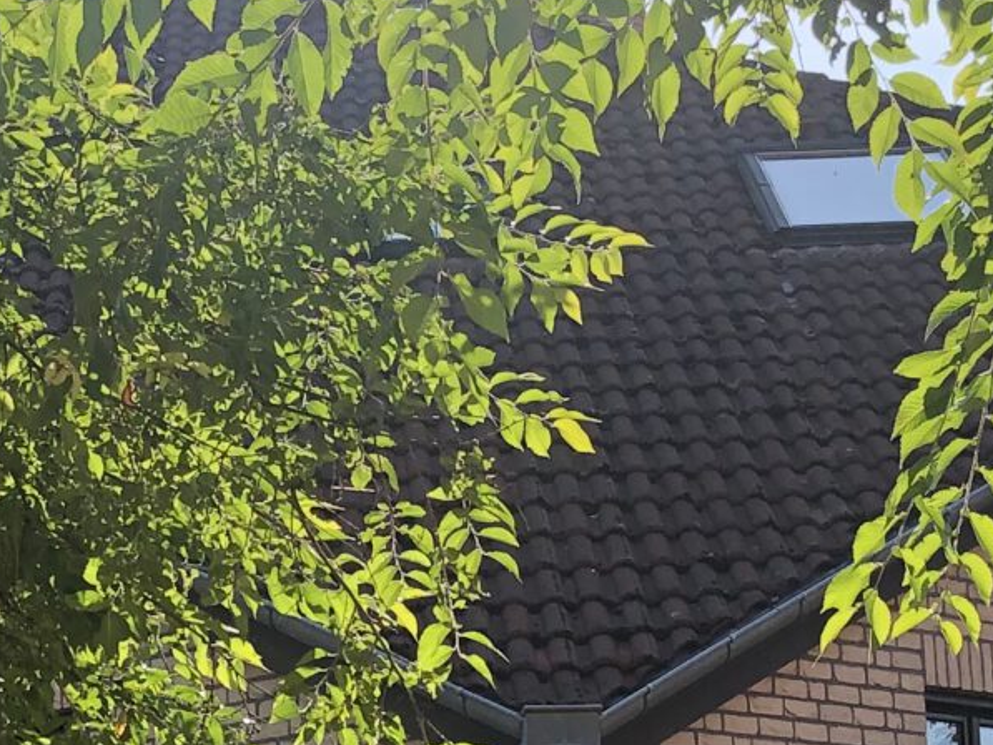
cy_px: 697
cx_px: 368
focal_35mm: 120
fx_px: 3443
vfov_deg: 12.2
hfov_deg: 16.4
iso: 20
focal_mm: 4
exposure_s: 1/873
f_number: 1.8
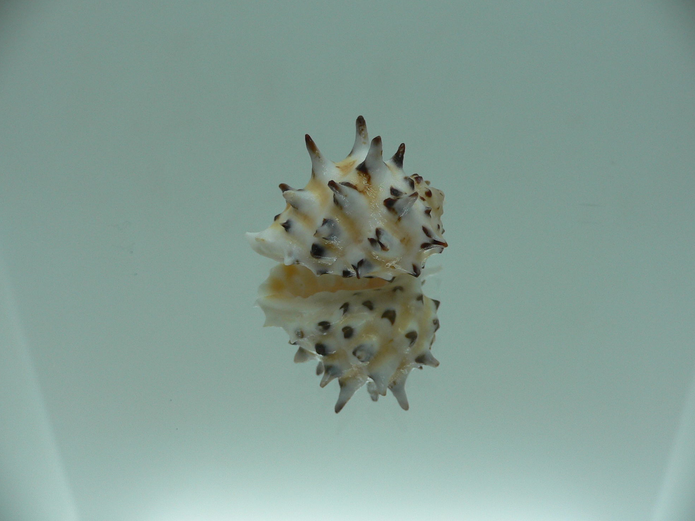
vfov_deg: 39.7
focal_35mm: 36
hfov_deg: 51.3
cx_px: 339
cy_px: 264
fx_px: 723
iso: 80
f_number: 2.8
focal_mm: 4.6
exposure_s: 1/80
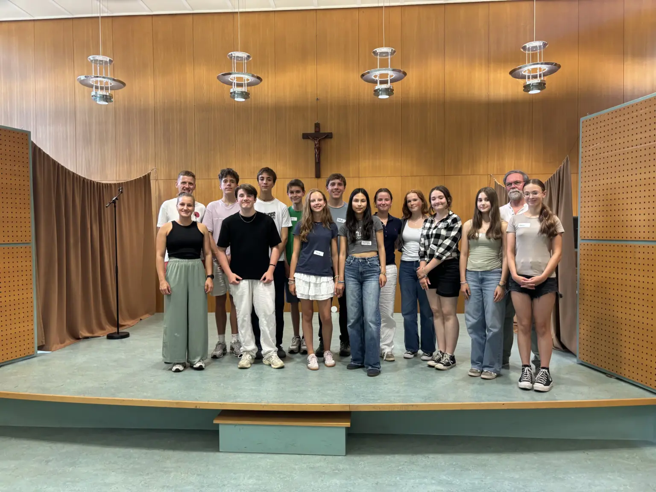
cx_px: 328
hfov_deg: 67.3
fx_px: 493
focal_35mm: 26
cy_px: 246
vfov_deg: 53.1
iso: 200
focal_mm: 5.96
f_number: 1.6
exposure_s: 1/50
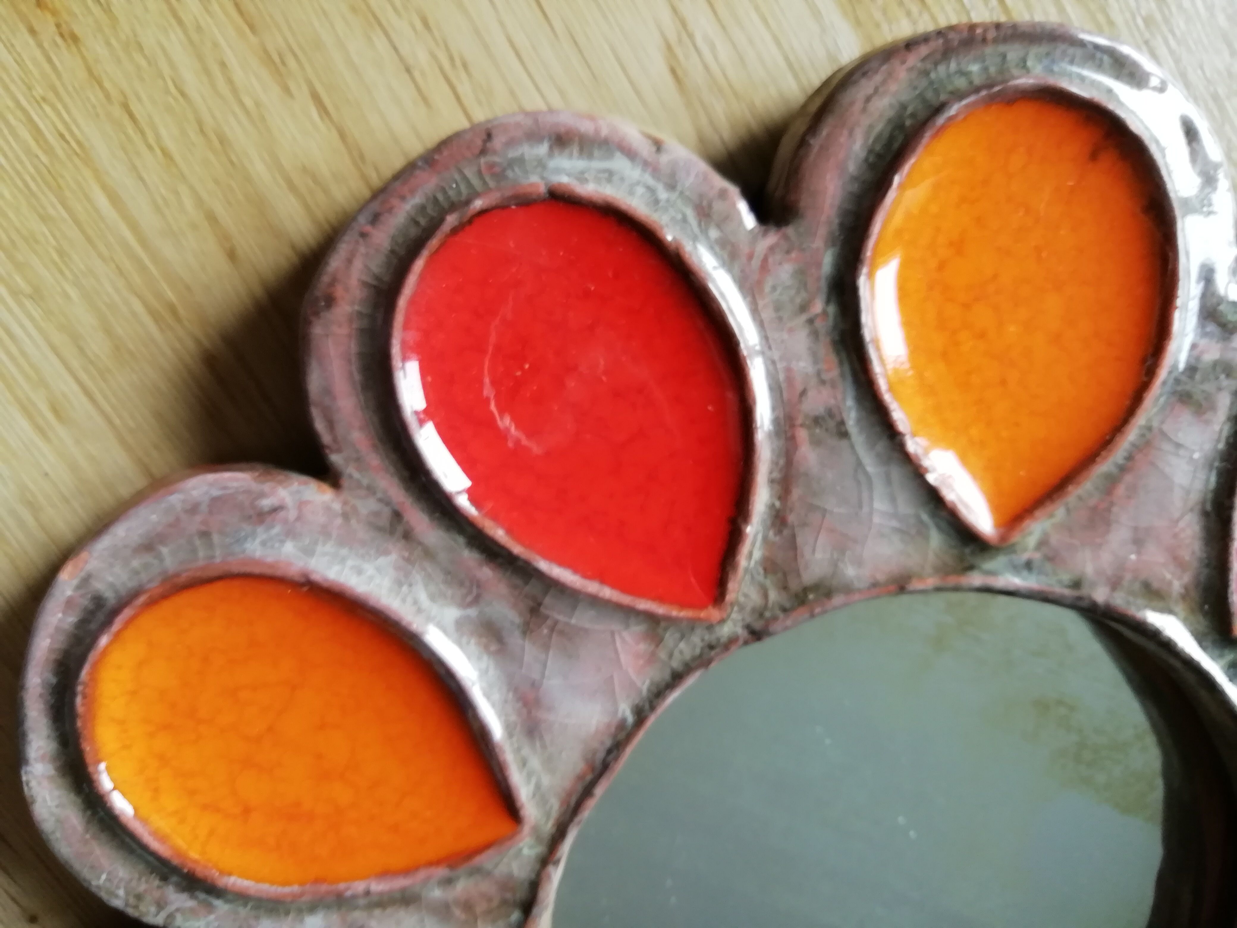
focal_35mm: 26
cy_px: 464
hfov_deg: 67.3
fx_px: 929
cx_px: 618
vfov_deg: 53.1
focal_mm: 3.21
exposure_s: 1/33.3
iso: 100
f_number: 2.2
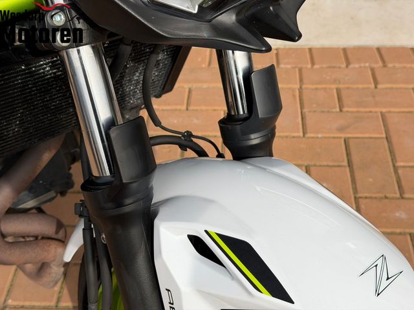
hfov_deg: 39.7
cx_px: 207
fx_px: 574
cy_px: 155
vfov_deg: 30.3
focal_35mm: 48
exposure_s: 1/3891
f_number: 1.78
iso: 64
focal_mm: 6.76
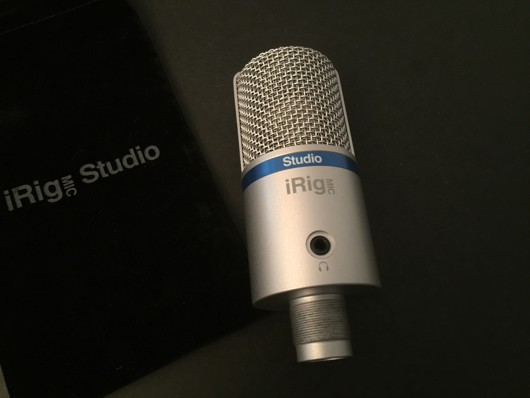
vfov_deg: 48.2
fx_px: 444
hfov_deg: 61.7
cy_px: 199
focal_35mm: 29
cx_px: 265
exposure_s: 1/4
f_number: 2.2
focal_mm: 4.15
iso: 125
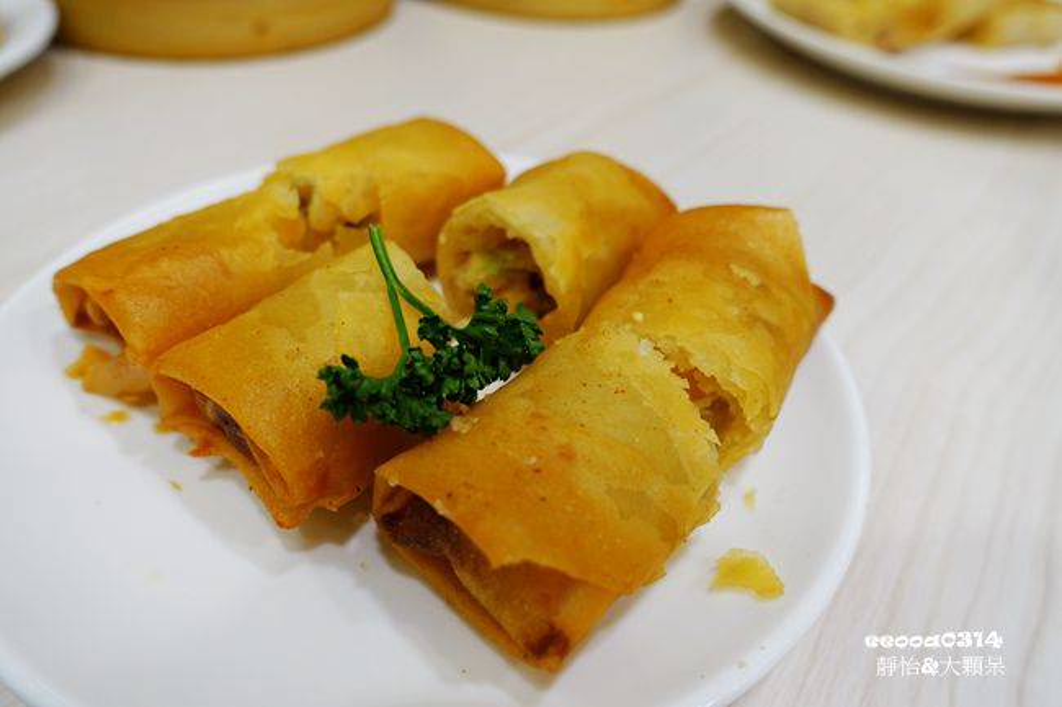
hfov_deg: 69.4
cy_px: 354
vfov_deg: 49.5
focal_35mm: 26
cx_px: 531
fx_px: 767
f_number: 2.8
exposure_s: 1/30
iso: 125
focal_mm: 9.4
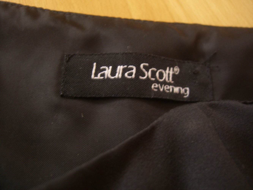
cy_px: 95
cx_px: 126
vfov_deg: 37.7
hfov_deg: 49.0
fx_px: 278
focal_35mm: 38
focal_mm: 7.9
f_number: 2.8
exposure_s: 1/8
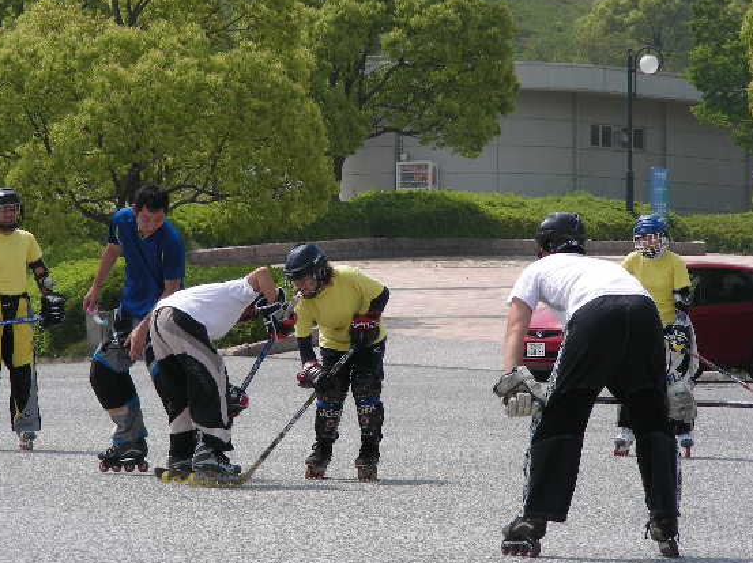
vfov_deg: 6.5
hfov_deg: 8.7
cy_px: 288
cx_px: 349
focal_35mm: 227
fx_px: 4935
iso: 50
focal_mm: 32.7
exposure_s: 1/434
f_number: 4
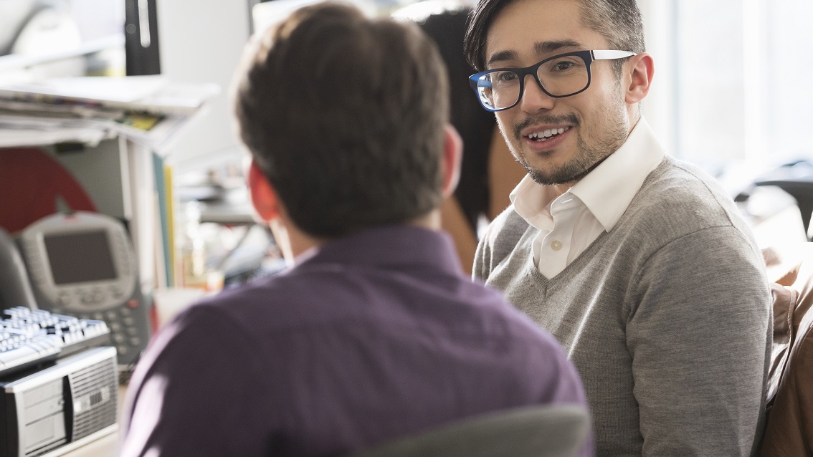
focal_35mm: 187
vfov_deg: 6.5
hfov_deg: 11.5
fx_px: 4031
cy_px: 176
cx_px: 437
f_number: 2.8
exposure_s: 1/125
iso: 400
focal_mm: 110
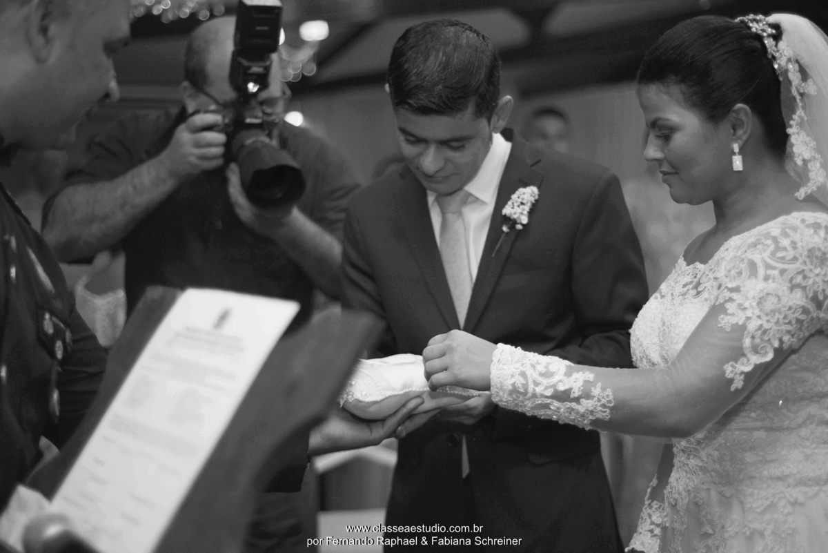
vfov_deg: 27.0
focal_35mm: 50
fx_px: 1150
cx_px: 414
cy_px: 276
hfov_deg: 39.6
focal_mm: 50
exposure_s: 1/320
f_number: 1.8
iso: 3200
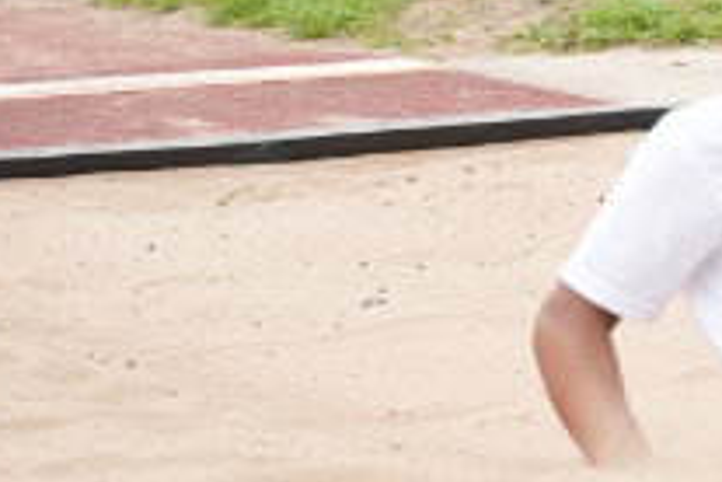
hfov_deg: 9.1
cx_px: 1011
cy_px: -169
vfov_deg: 6.2
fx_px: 4431
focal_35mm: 221
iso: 250
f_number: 2.8
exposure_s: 1/1250
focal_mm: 44.8
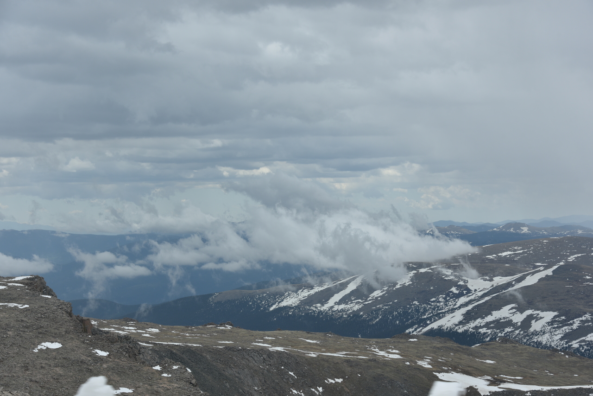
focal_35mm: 78
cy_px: 198
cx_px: 296
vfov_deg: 17.5
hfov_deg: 26.0
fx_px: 1285
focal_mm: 78
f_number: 8
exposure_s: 1/250
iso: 100
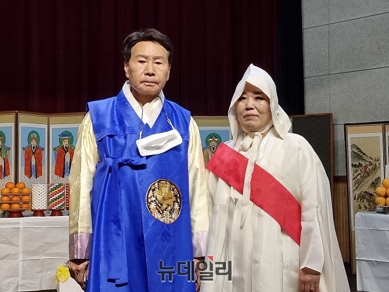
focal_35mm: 24
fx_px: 270
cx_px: 194
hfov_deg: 71.6
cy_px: 146
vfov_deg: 56.8
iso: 125
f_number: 1.8
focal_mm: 6.7
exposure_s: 1/120
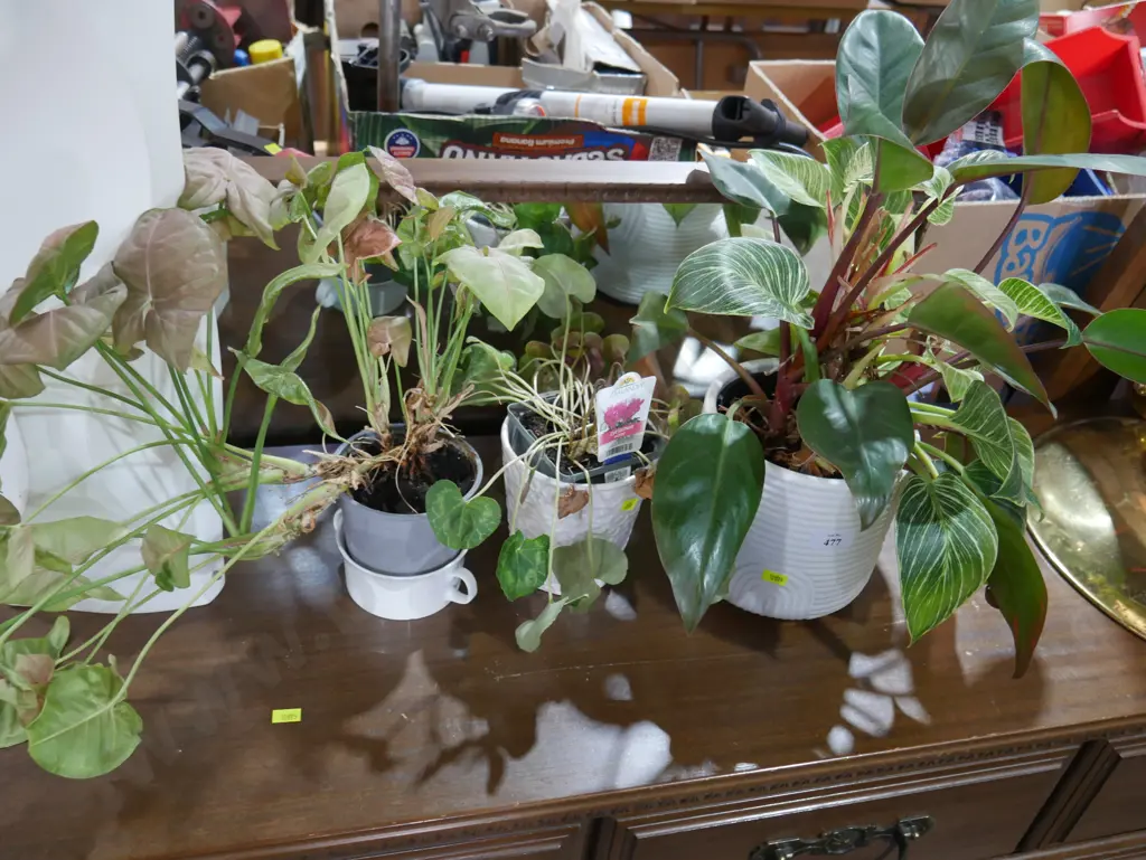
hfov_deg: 59.9
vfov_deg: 46.8
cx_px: 573
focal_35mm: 30
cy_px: 430
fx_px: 994
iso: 800
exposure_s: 1/60
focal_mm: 15
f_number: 3.6
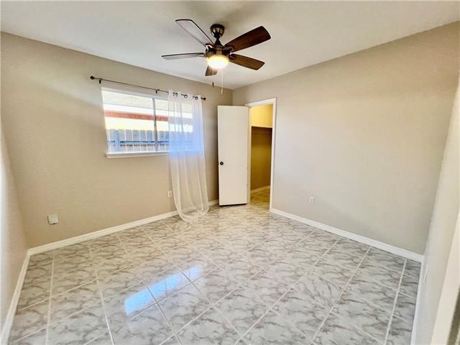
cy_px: 172
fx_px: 173
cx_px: 230
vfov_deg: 89.9
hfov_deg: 106.2
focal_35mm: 13
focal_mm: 1.57
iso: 80
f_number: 1.8
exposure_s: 1/120
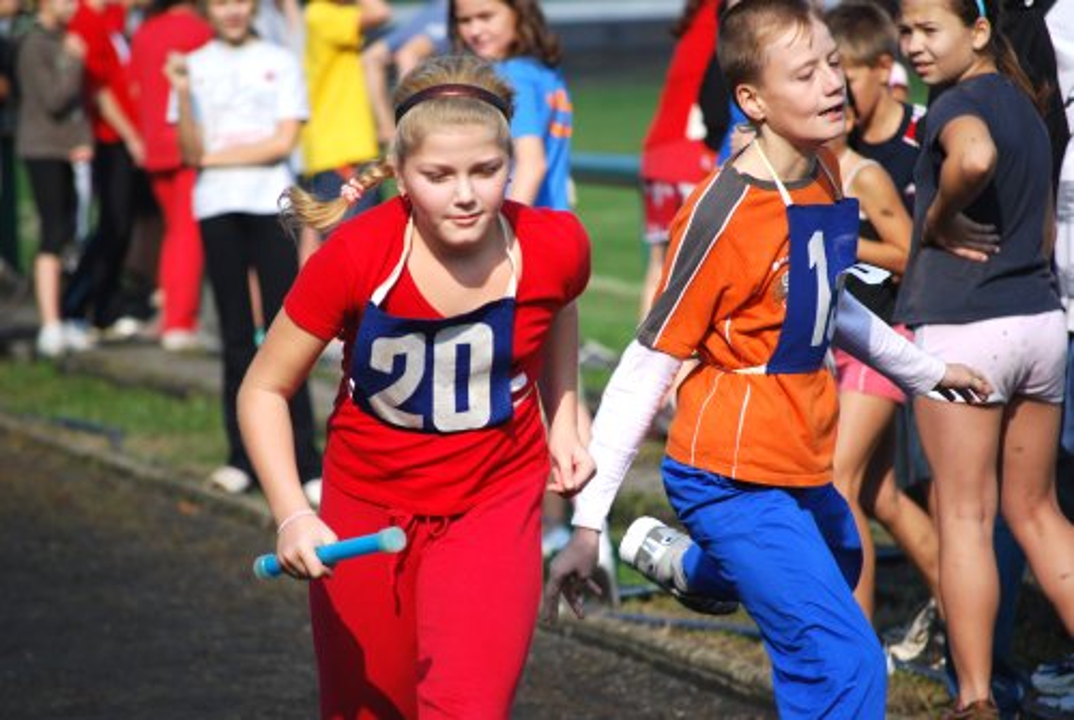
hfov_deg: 7.6
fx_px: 8067
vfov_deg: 5.1
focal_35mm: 270
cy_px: 360
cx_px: 537
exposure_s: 1/800
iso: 200
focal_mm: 180
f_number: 5.6
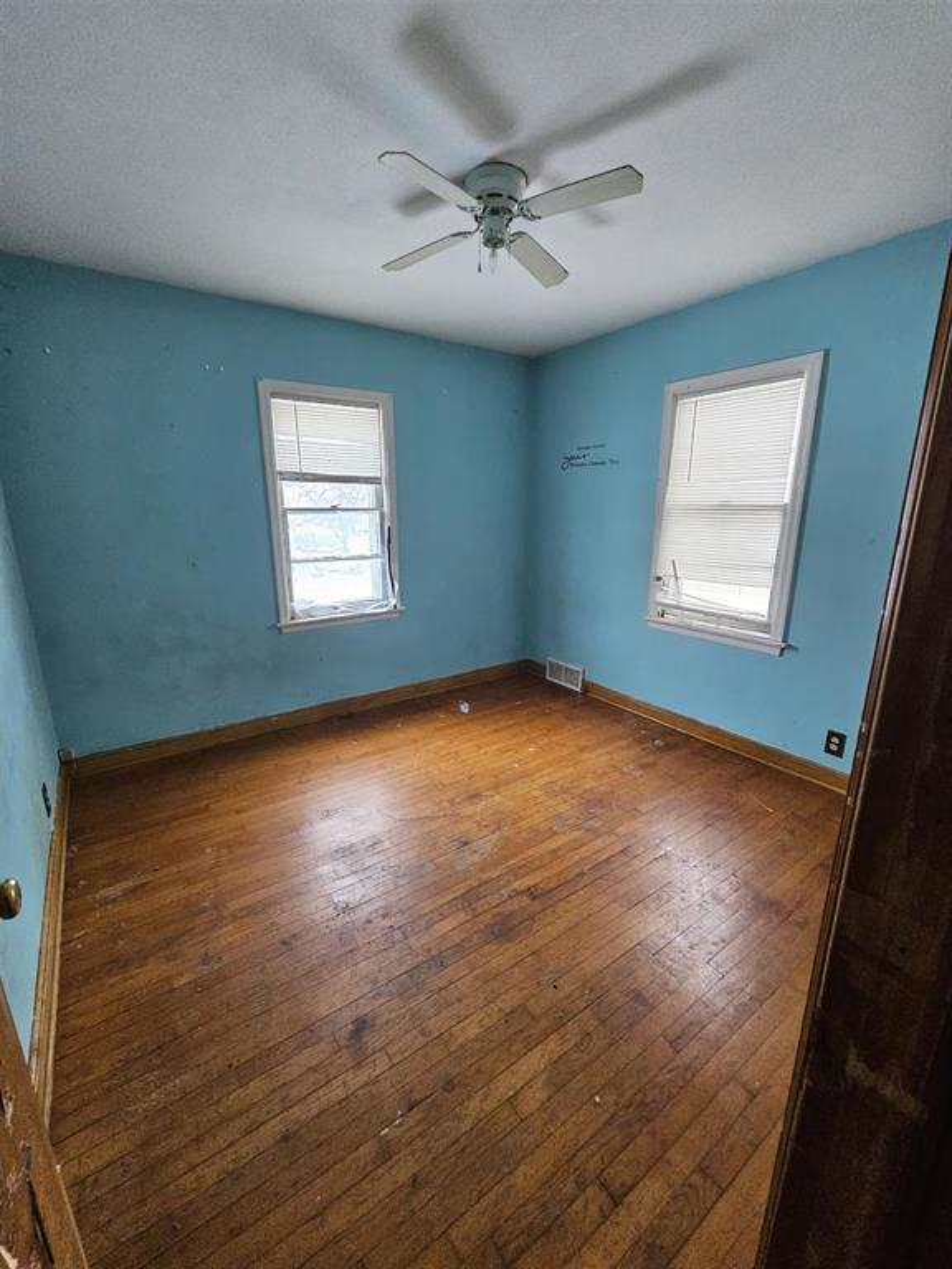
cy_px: 634
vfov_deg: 106.2
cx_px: 476
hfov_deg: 89.9
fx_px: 477
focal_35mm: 13
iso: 500
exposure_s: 1/77.4
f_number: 2.2
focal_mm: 2.2
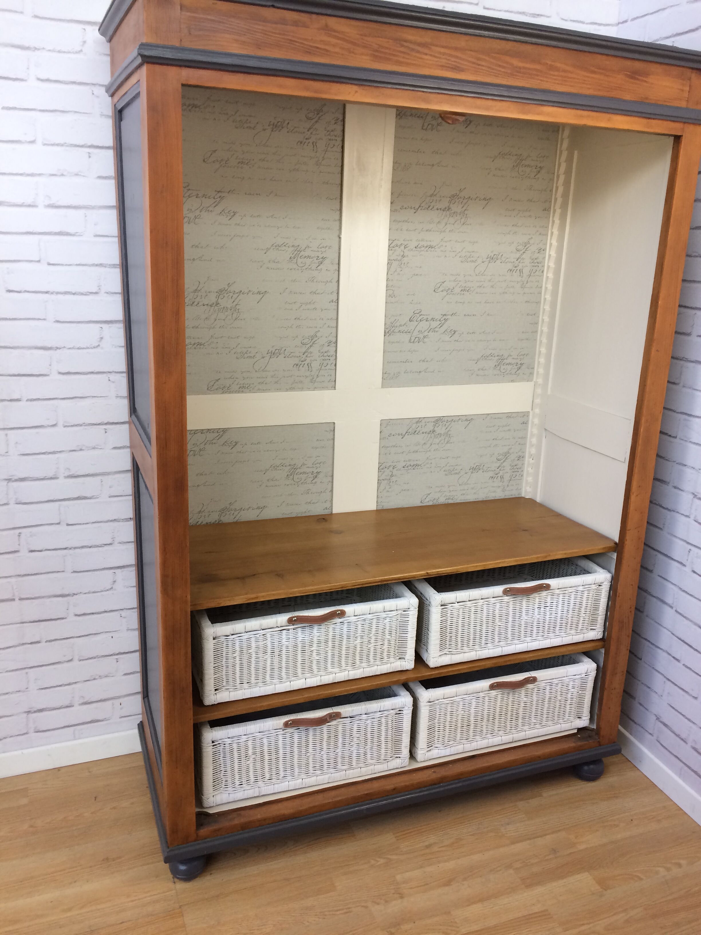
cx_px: 350
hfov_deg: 48.2
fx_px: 783
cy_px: 468
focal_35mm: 29
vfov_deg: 61.7
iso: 40
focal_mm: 4.15
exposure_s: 1/33
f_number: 2.2
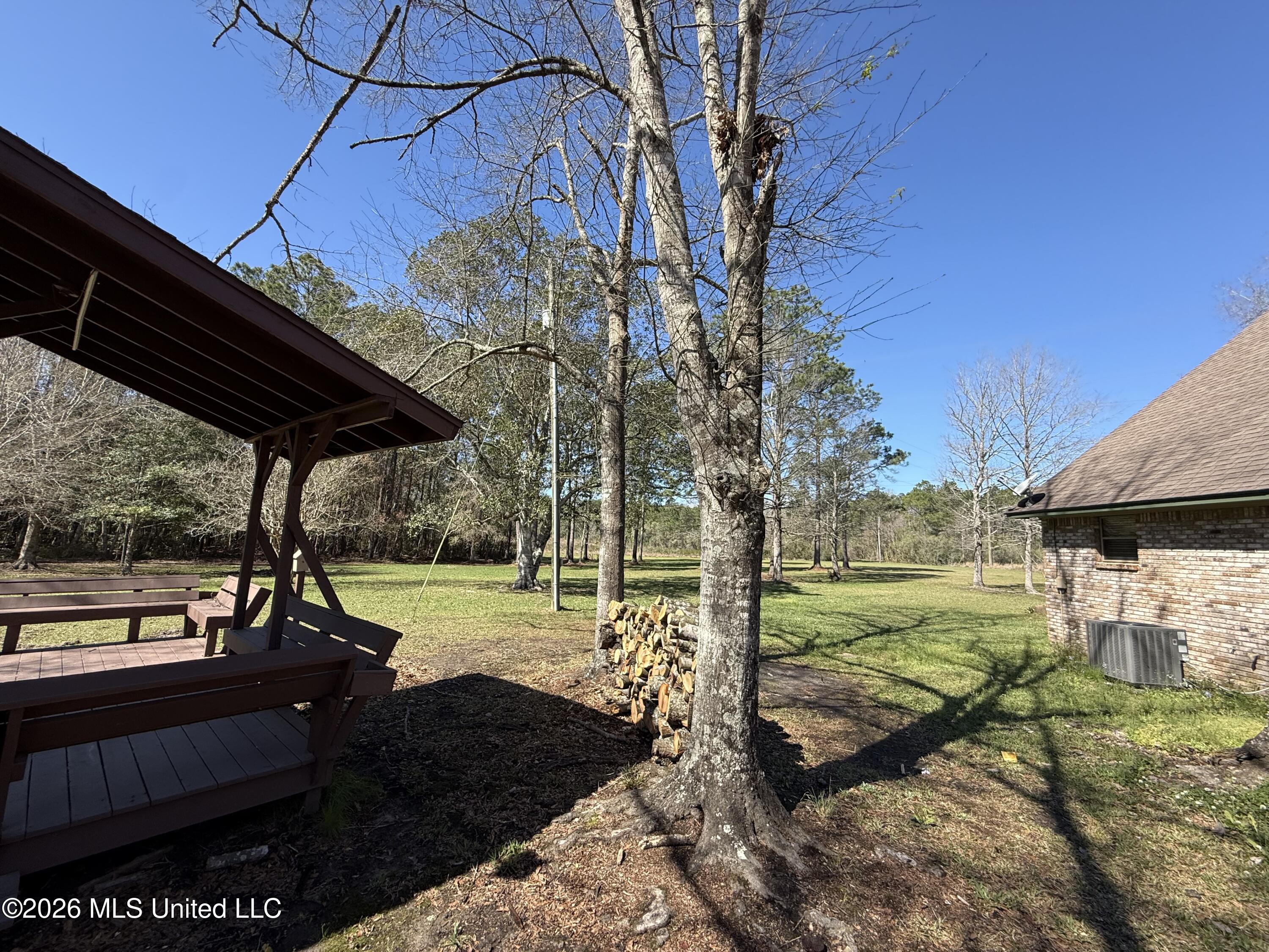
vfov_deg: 85.7
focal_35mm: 14
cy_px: 476
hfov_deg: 102.1
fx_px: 513
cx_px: 634
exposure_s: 1/841
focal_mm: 2.22
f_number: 2.2
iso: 50
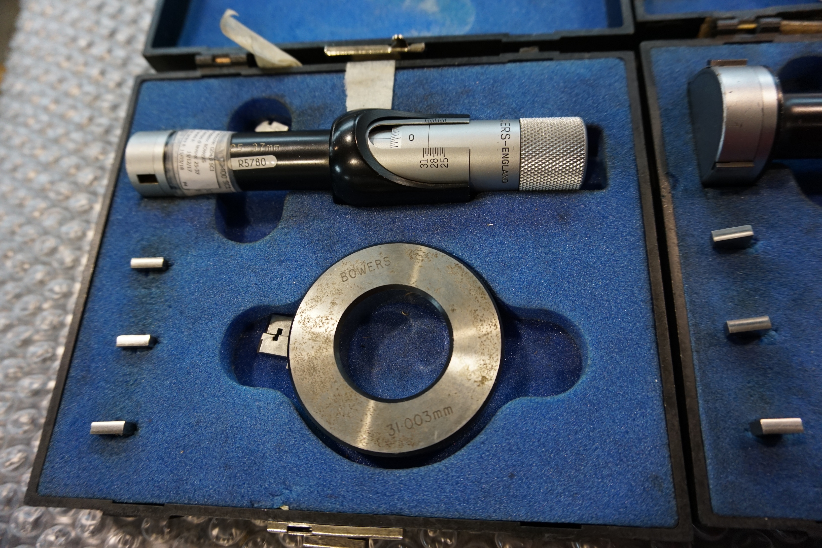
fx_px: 548
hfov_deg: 73.7
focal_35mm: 24
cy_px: 274
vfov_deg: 53.1
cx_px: 411
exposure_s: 1/60
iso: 640
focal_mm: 16
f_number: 4
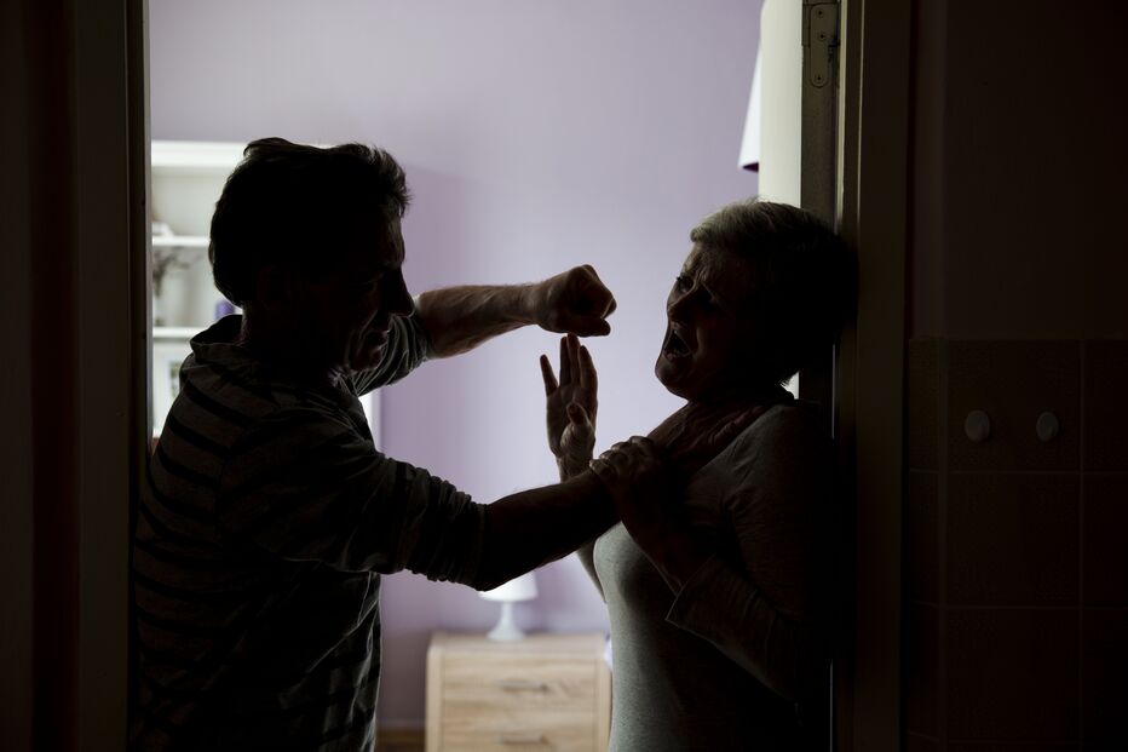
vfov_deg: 27.0
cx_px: 564
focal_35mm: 50
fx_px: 1566
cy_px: 376
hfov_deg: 39.6
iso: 400
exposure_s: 1/125
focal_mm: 50
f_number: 4
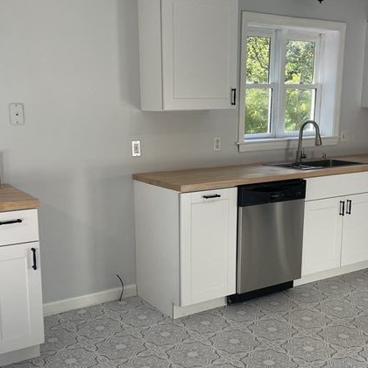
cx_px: 187
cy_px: 198
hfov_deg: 40.0
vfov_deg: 40.0
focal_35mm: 42
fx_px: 505
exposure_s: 1/120
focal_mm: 4.2
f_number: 1.6
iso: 80
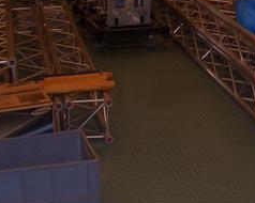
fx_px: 694
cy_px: 87
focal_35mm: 92
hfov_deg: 20.6
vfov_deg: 16.7
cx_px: 198
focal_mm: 5.8
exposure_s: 1/60
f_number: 2.6
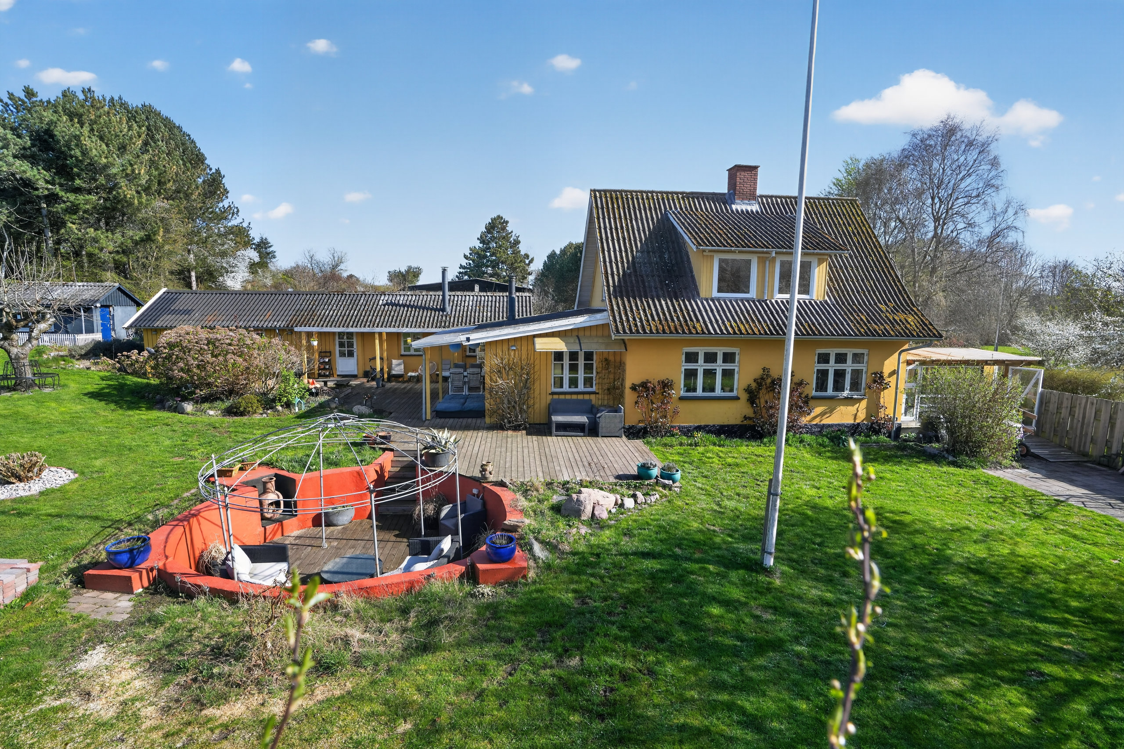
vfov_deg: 70.4
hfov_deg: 93.3
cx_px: 562
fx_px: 531
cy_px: 374
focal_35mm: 17
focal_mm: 17
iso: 400
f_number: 8
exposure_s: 1/250
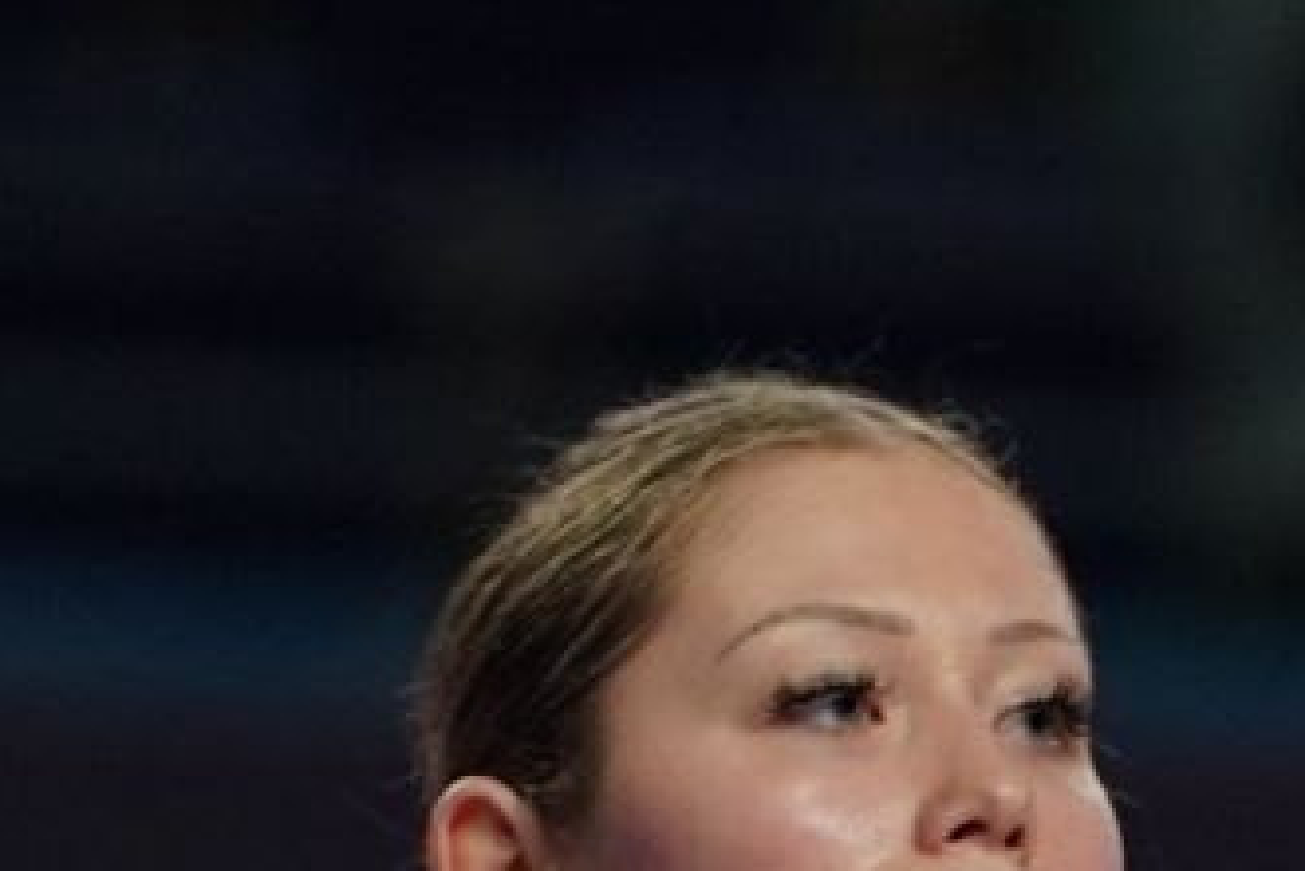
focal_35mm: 1473
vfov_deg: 0.9
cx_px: 1904
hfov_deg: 1.4
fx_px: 53417
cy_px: 2006
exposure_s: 1/1000
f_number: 2.8
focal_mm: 181
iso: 1000
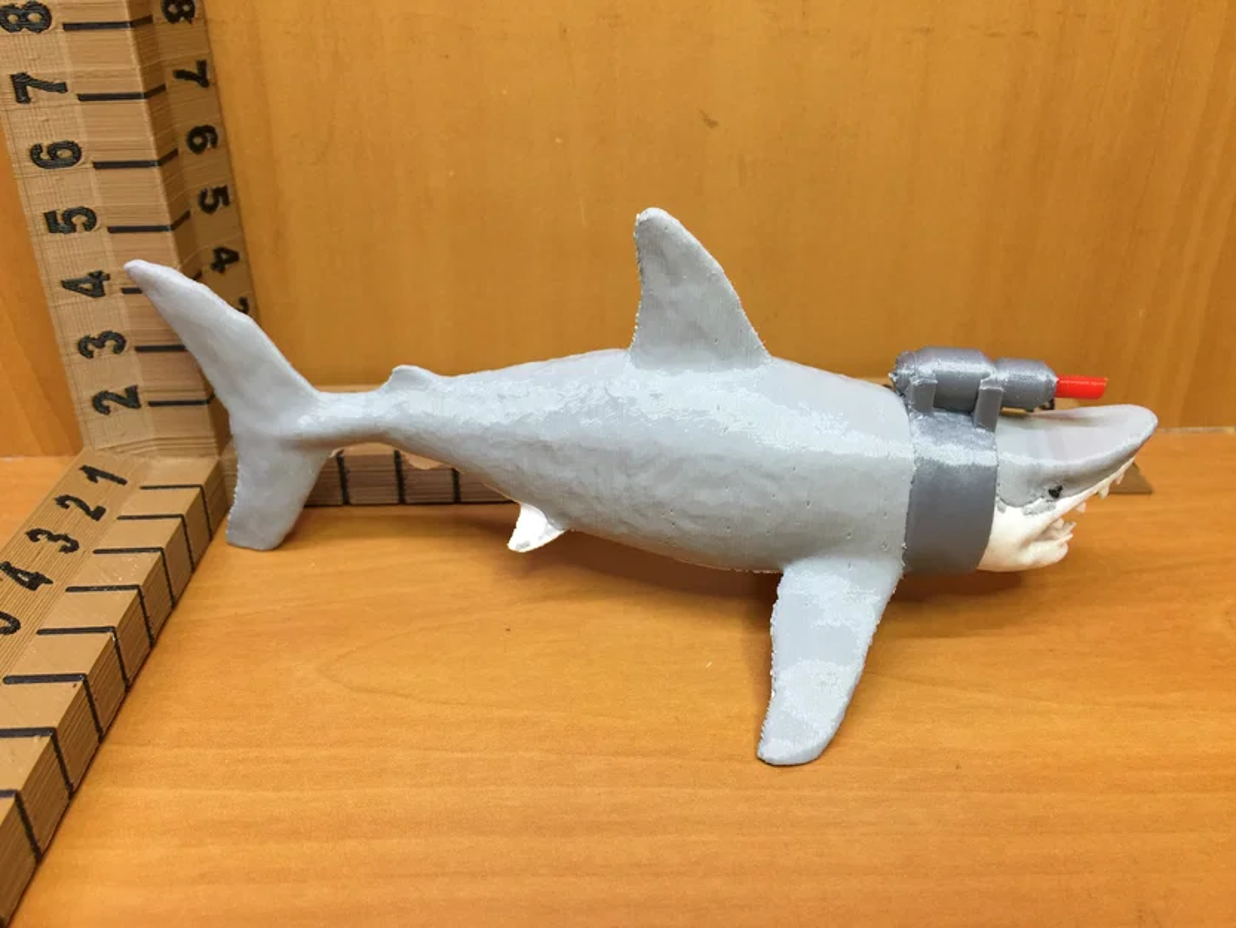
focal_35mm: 29
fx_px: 1036
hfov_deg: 61.7
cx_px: 618
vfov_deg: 48.2
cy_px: 464
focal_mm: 4.15
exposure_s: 1/15
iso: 40
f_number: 2.2
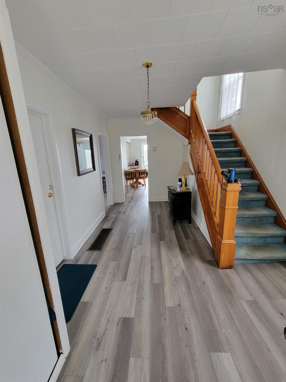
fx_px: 143
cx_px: 143
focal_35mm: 13
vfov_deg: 106.2
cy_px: 191
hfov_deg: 89.9
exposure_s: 1/40
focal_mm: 2.2
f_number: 2.2
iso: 400
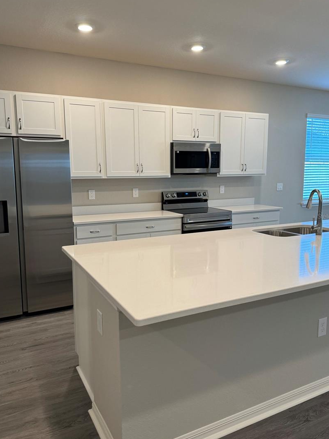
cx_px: 162
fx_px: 342
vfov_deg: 65.3
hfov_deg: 51.3
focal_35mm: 27
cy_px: 216
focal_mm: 6.76
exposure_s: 1/120
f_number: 1.78
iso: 160
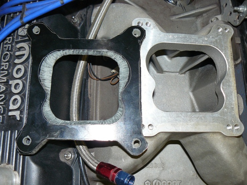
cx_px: 124
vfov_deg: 39.6
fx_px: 257
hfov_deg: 51.4
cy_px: 92
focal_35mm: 36
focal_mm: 6
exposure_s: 1/30
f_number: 2.8
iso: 100
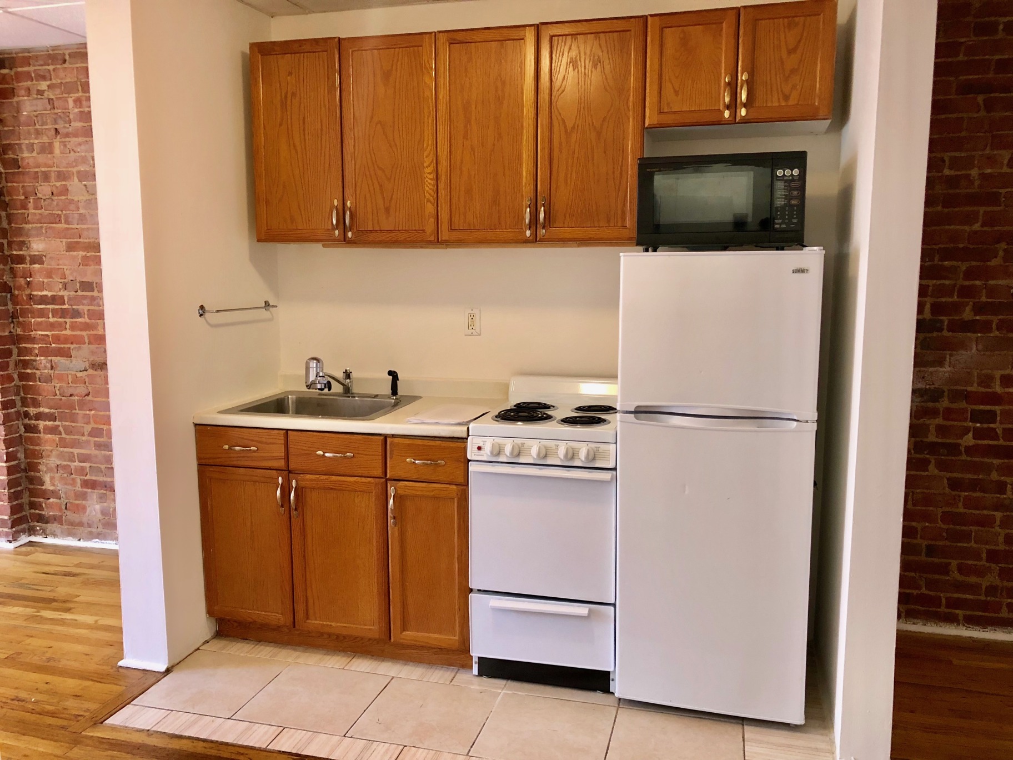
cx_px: 506
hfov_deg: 63.4
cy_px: 380
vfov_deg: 49.7
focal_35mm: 28
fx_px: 819
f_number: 1.8
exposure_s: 1/15
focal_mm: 4
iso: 50
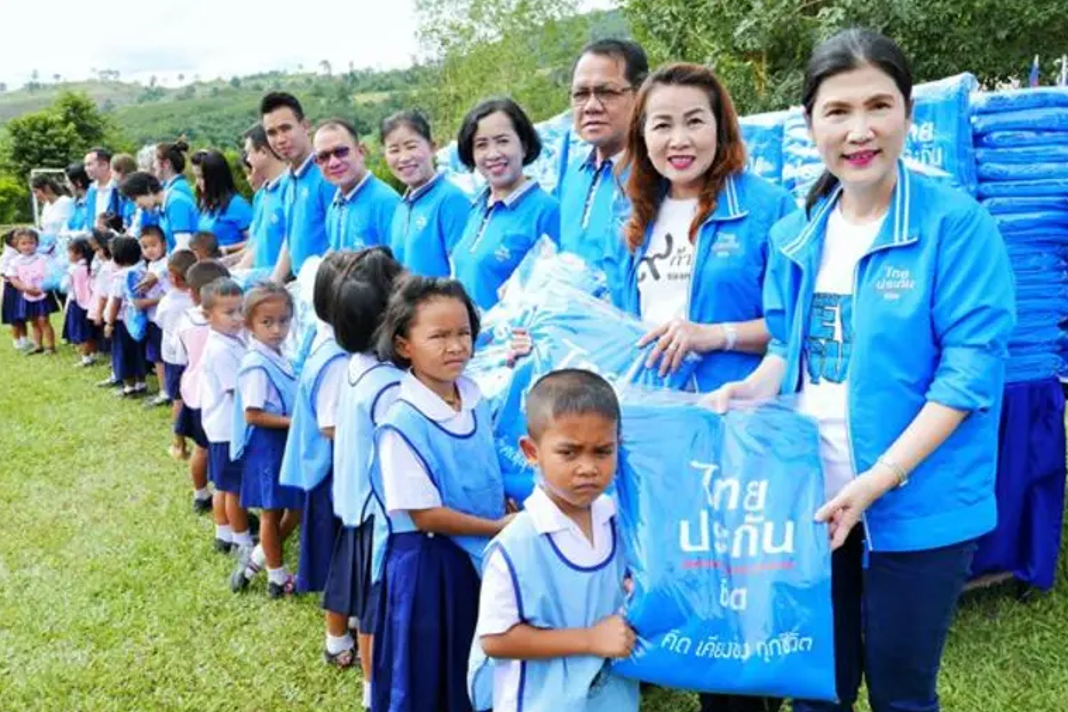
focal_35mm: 34
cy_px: 350
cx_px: 531
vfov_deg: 38.9
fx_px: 1008
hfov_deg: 55.8
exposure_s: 1/320
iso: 200
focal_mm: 14.9
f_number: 5.6
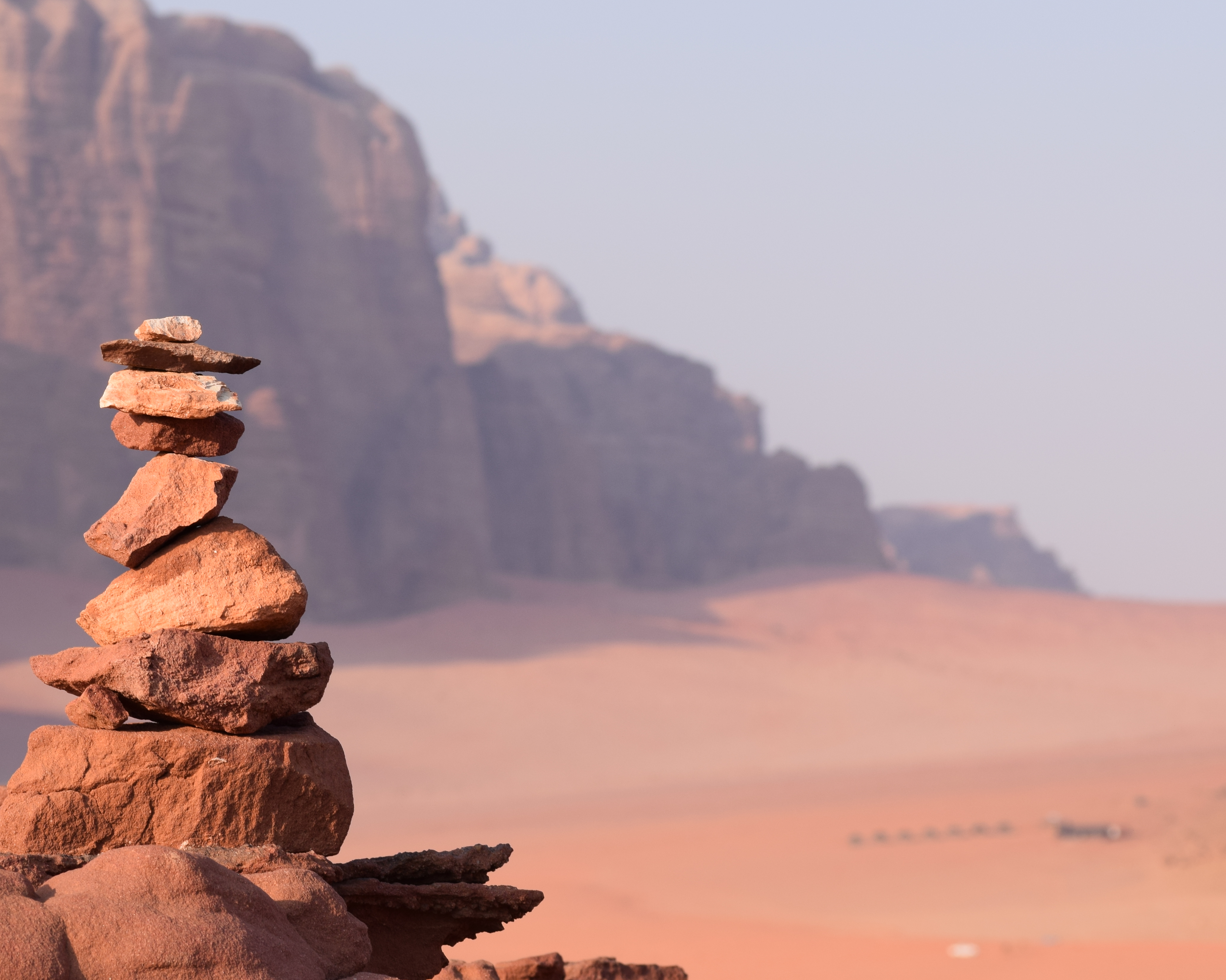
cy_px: 528
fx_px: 5951
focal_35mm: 164
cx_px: 515
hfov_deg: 11.8
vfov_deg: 9.4
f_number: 9
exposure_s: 1/320
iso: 200
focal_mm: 80
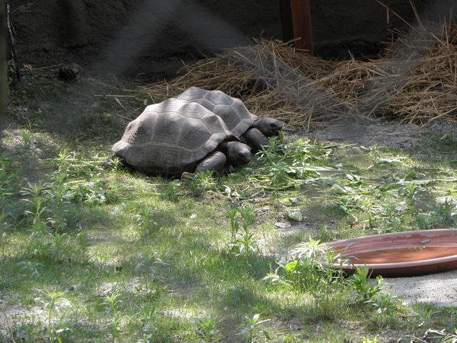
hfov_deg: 9.0
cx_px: 228
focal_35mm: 219
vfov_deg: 6.8
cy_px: 172
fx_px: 2891
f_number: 4.5
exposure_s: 1/200
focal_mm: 39.11
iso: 125
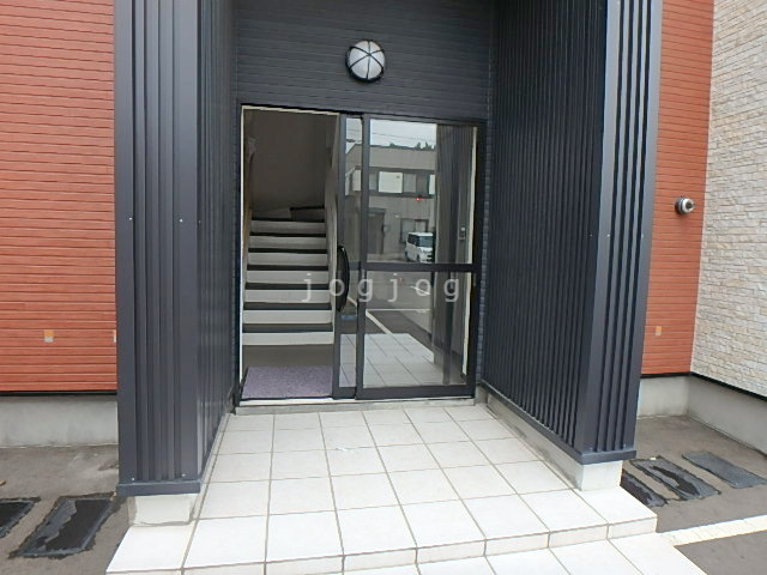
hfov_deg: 79.0
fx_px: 465
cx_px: 384
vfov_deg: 63.4
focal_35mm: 21
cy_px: 288
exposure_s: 1/250
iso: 125
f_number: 3.5
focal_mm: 3.7
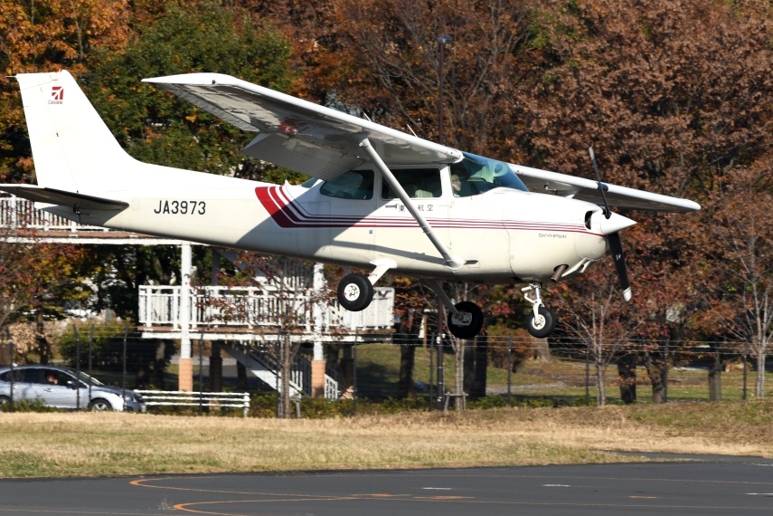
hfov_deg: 4.3
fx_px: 10413
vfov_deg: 2.8
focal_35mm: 485
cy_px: 226
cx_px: 325
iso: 400
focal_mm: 270
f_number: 8
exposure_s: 1/1250
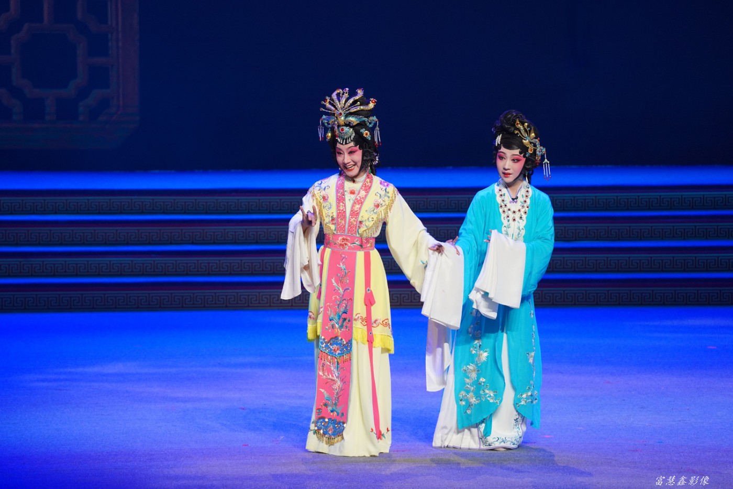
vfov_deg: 6.9
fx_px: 4071
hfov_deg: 10.3
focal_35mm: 200
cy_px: 244
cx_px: 366
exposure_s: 1/250
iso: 1250
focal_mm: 200
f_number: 5.6
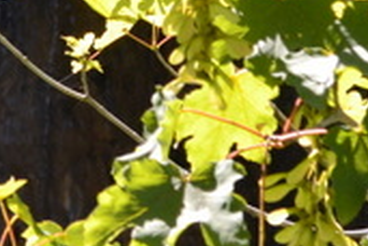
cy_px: -246
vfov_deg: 3.5
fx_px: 3939
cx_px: -282
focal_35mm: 385
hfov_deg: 5.3
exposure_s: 1/160
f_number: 9
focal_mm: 55
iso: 400
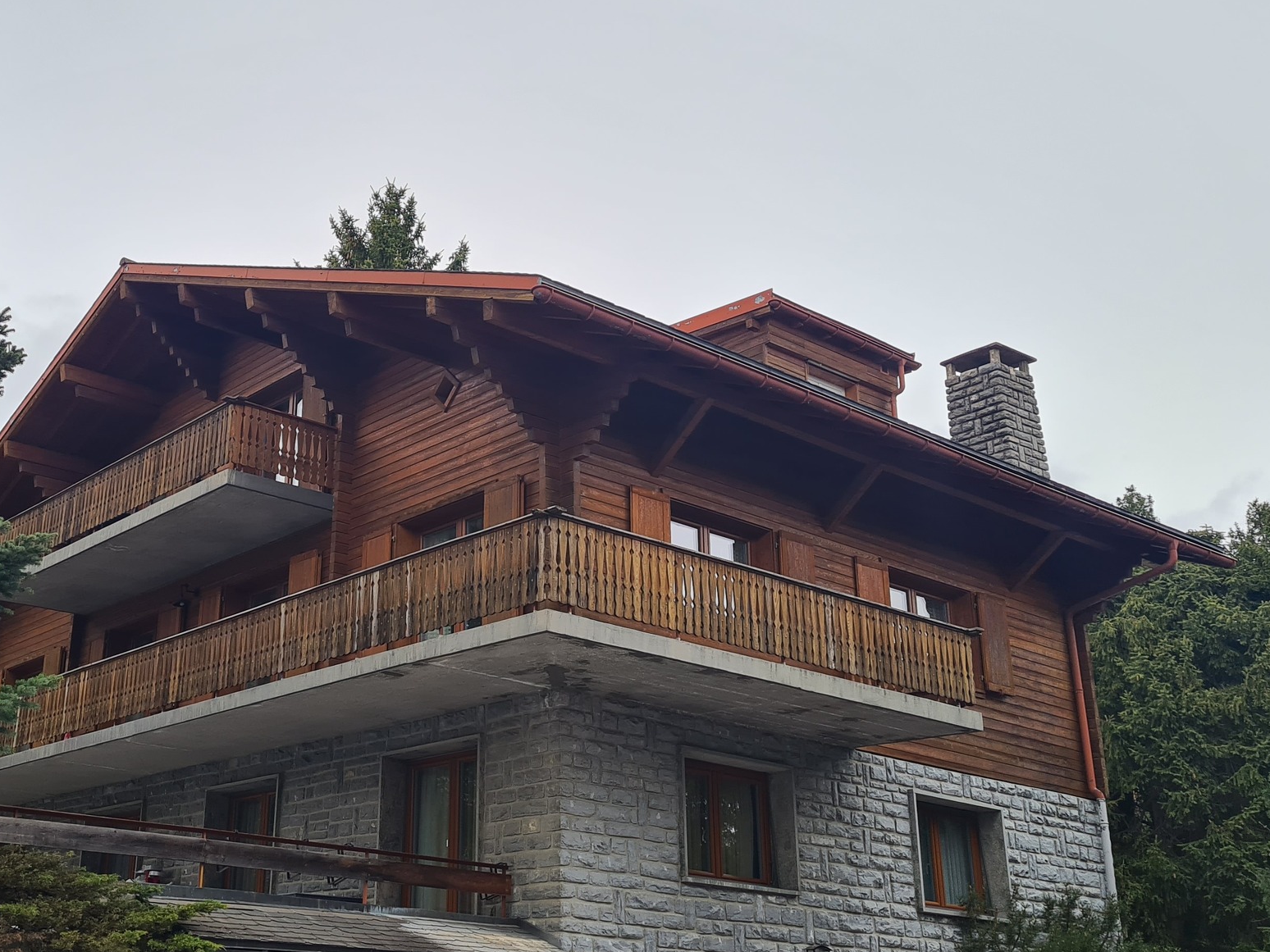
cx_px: 427
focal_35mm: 43
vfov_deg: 33.6
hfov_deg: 43.3
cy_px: 430
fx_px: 1578
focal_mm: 5.4
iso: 50
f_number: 1.8
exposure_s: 1/746
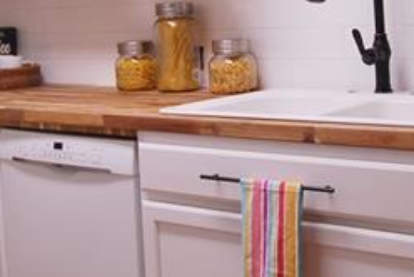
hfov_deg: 29.1
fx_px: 784
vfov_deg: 20.0
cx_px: 319
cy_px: 91
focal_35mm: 68
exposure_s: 1/50
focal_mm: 11
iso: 200
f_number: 3.5
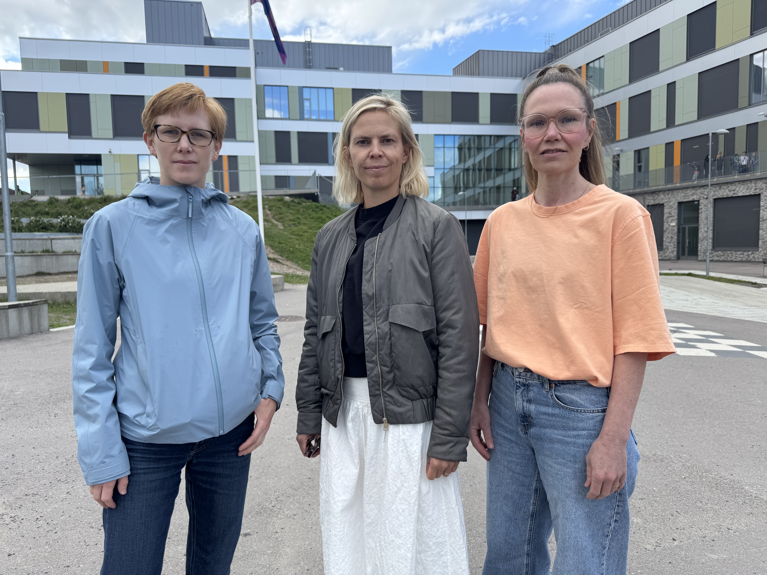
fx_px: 532
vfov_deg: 56.8
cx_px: 384
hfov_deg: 71.6
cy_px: 288
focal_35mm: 24
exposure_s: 1/1395
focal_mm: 6.76
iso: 80
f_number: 1.78
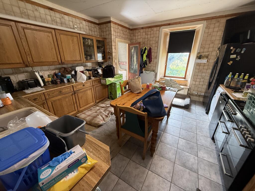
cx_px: 128
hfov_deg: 102.1
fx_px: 103
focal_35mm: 14
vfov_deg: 85.7
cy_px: 96
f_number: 2.2
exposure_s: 1/100
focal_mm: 2.22
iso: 400
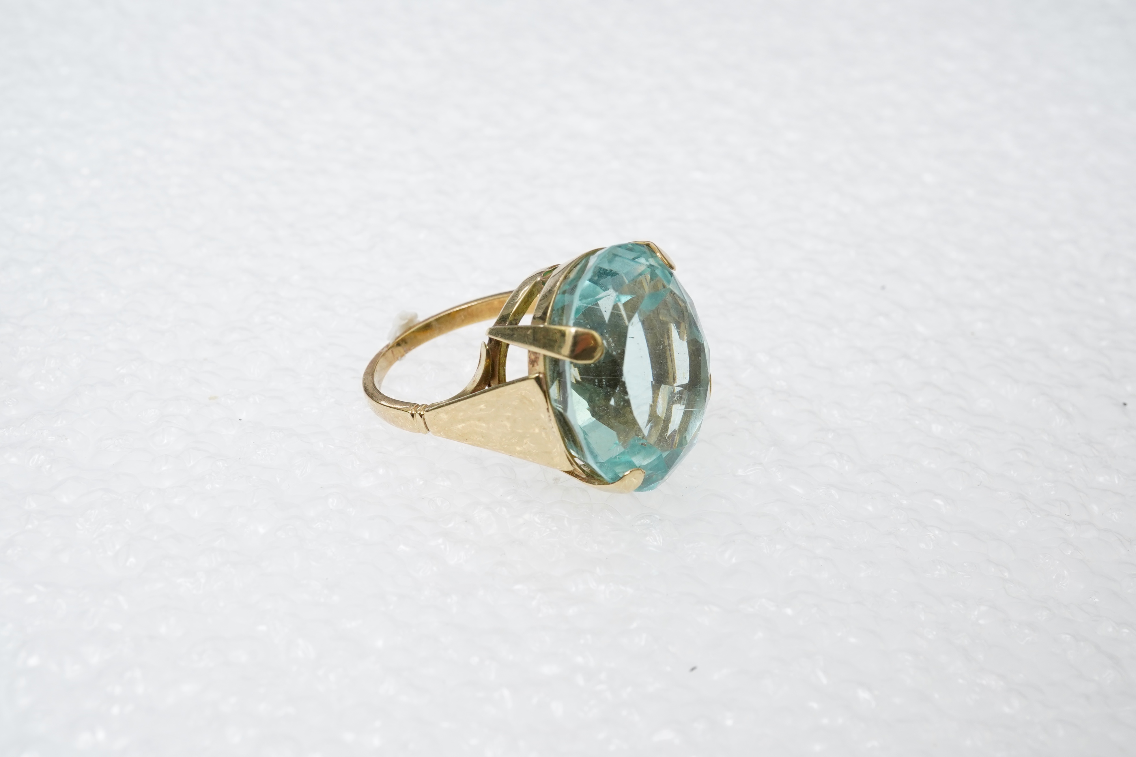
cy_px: 378
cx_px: 568
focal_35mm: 45
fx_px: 1420
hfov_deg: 43.6
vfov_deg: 29.9
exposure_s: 1/100
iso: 800
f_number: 22
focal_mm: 30
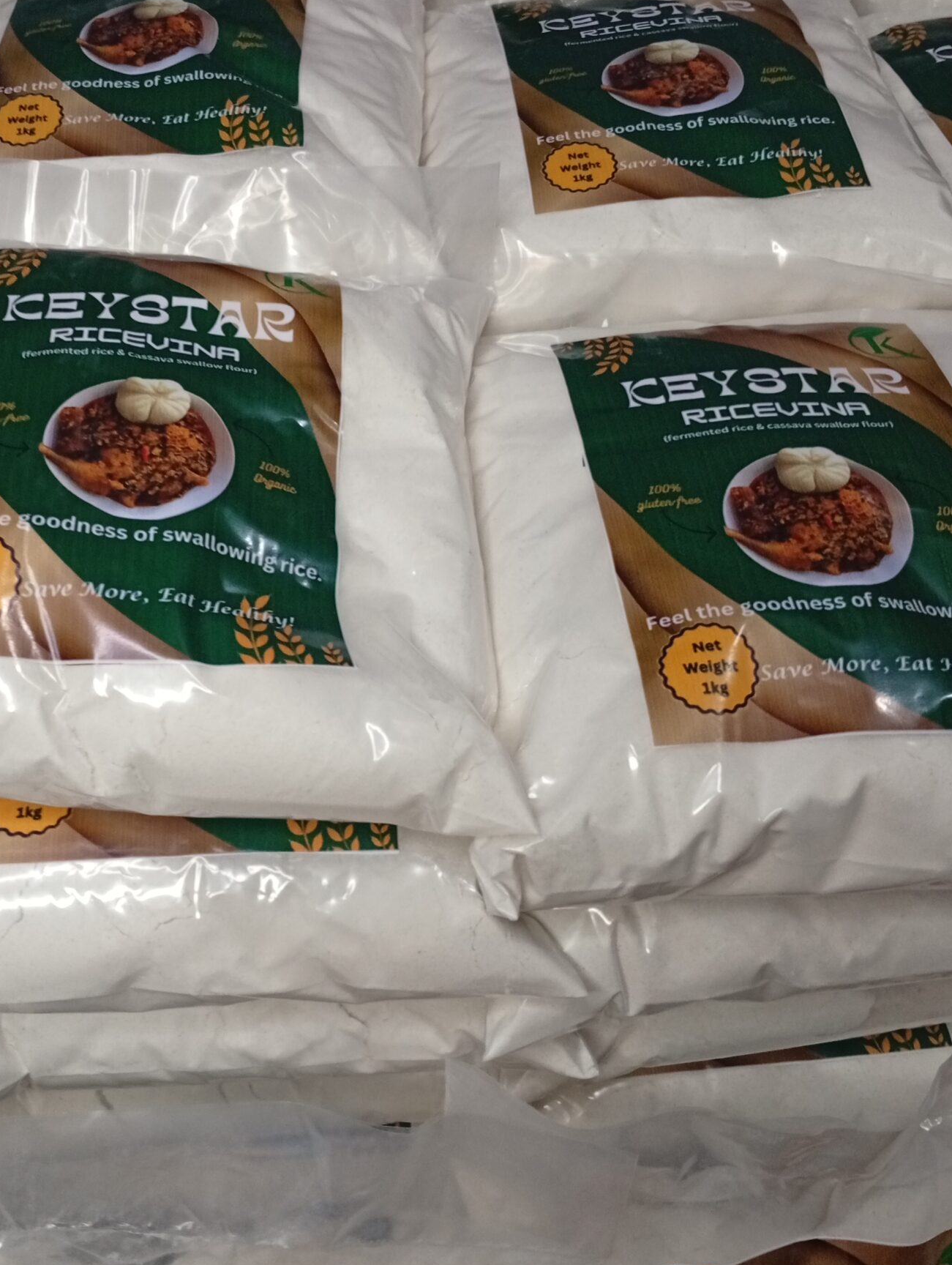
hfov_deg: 35.9
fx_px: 1463
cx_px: 360
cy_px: 594
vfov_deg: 46.7
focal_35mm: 40
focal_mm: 3.98
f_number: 1.8
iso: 480
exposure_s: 1/33.3
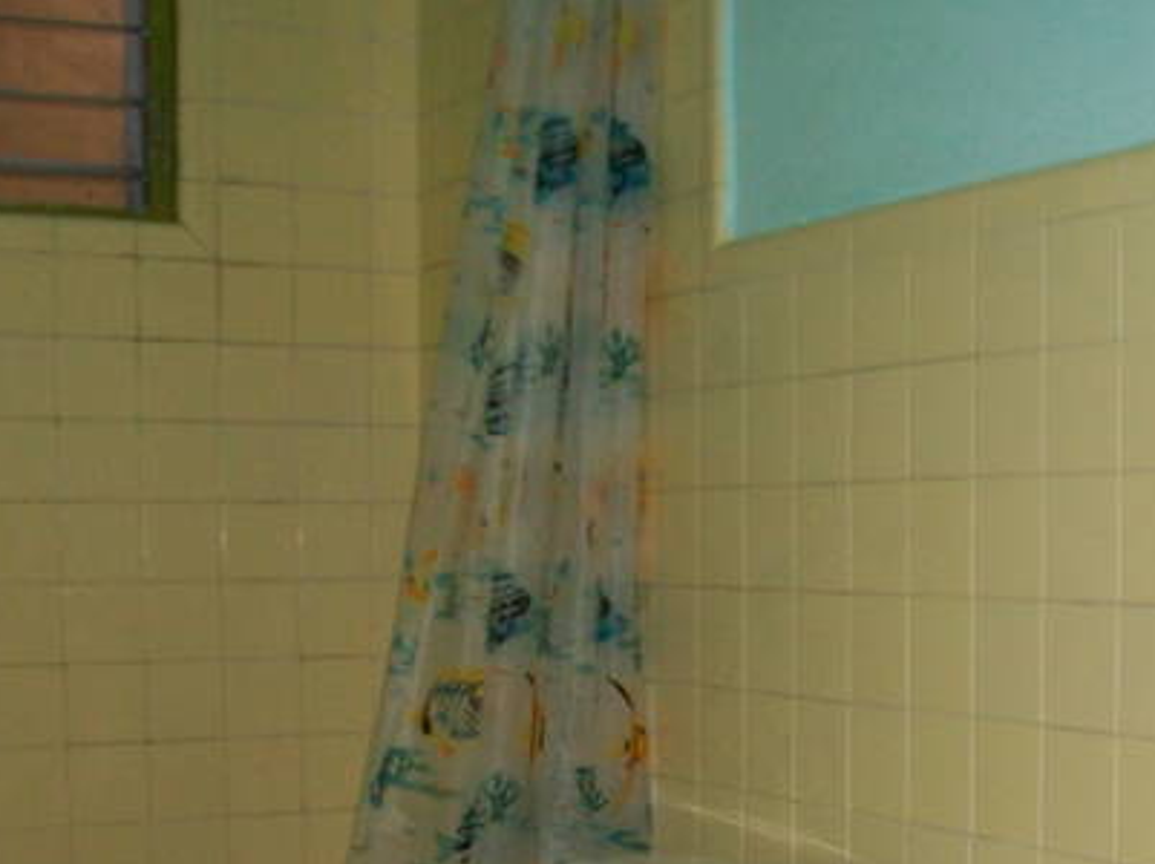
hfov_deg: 28.5
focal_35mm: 67
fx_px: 2234
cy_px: 757
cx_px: 884
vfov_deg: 21.5
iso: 120
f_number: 2.8
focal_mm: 5.7
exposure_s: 1/60
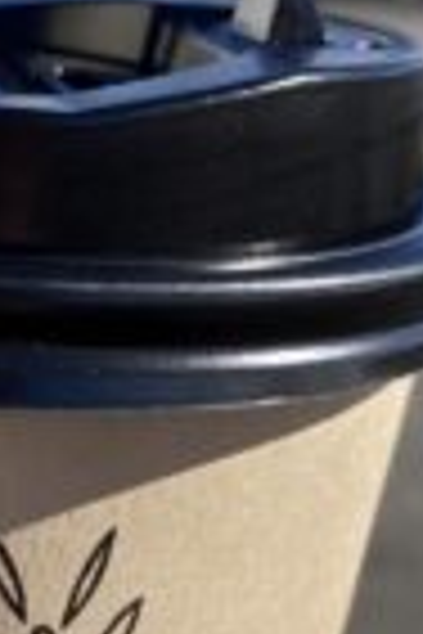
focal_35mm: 91
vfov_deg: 22.1
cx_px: -22
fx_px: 1604
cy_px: 495
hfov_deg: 14.7
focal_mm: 3.99
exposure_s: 1/2000
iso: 20
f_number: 1.8
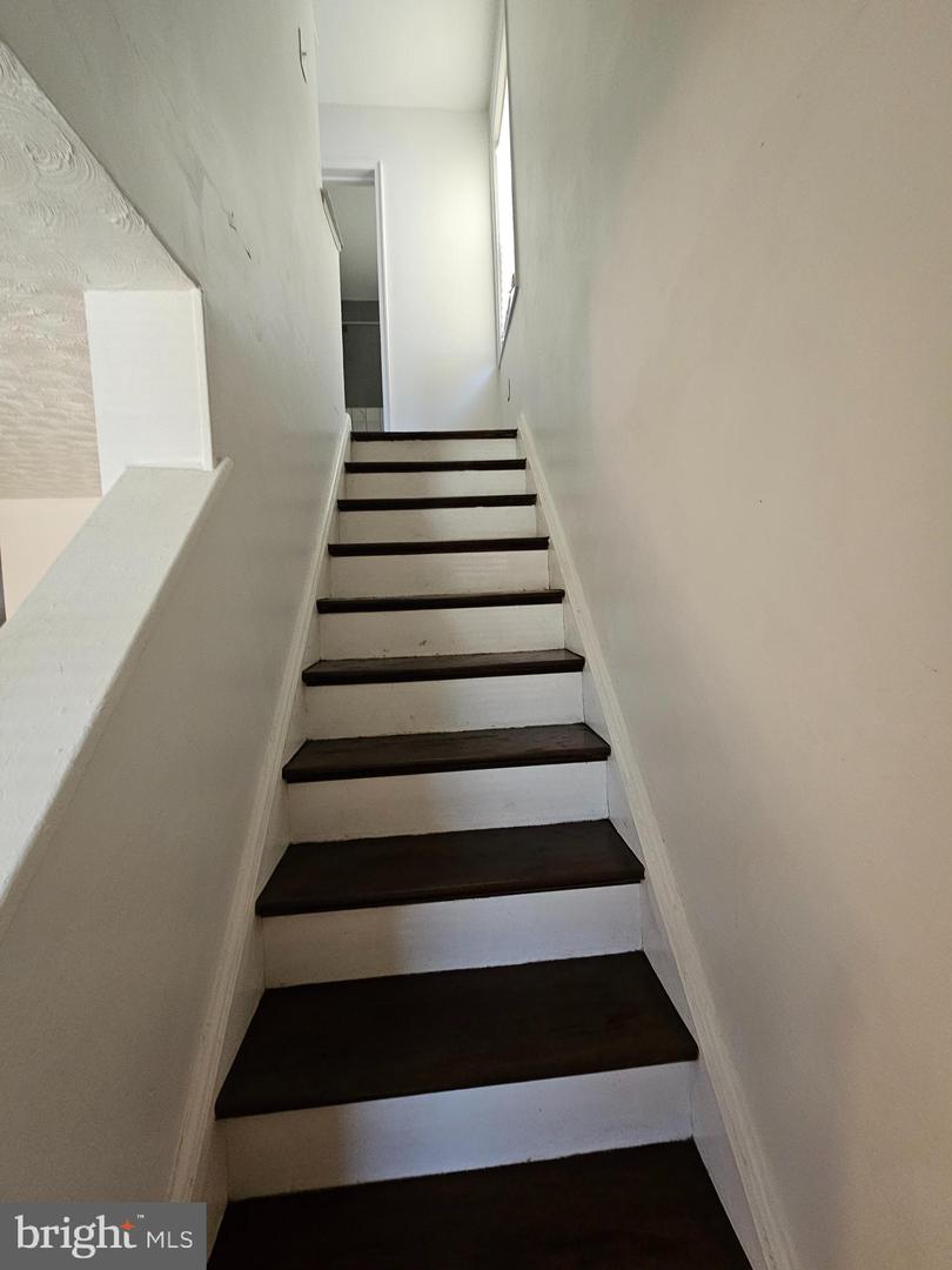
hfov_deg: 89.9
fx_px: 477
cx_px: 476
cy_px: 635
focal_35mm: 13
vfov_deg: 106.2
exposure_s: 1/30
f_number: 2.2
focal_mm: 2.2
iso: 320
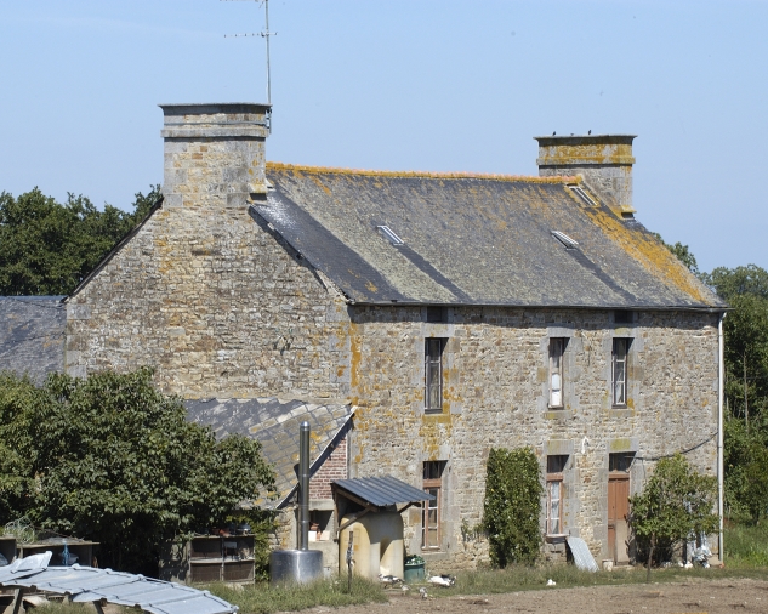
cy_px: 306
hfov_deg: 9.8
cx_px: 377
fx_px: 4499
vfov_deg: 7.8
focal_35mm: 198
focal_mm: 116
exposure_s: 1/180
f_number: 13
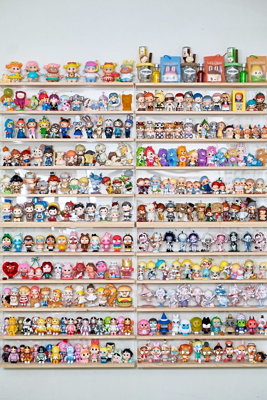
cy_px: 200
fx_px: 657
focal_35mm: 59
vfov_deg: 33.9
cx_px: 134
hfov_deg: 23.0
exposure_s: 1/120
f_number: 5.6
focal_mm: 39.6
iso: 4000
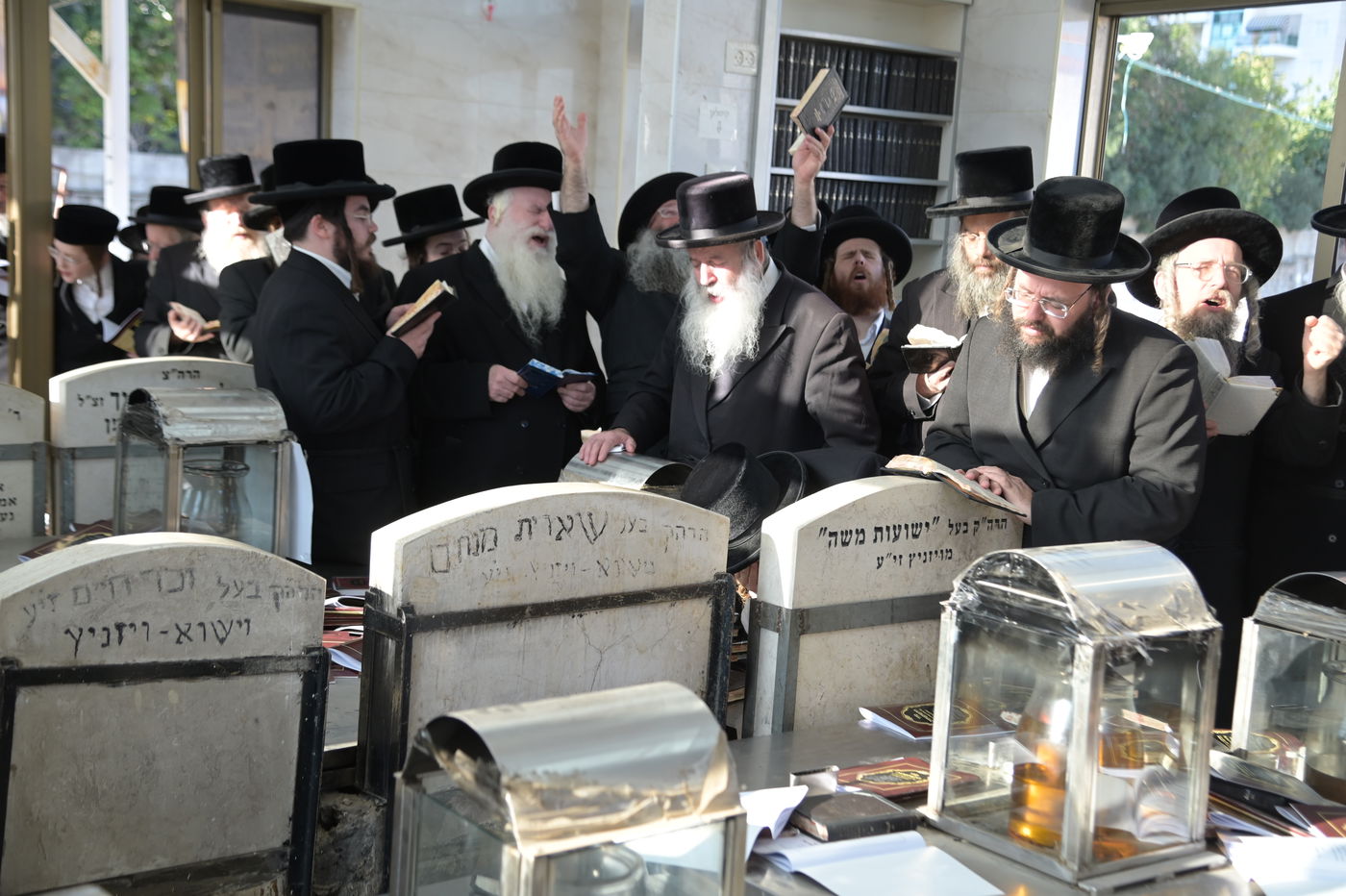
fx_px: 1794
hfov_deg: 41.1
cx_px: 673
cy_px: 448
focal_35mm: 48
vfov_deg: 28.0
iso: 800
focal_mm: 48
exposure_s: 1/500
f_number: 4.5
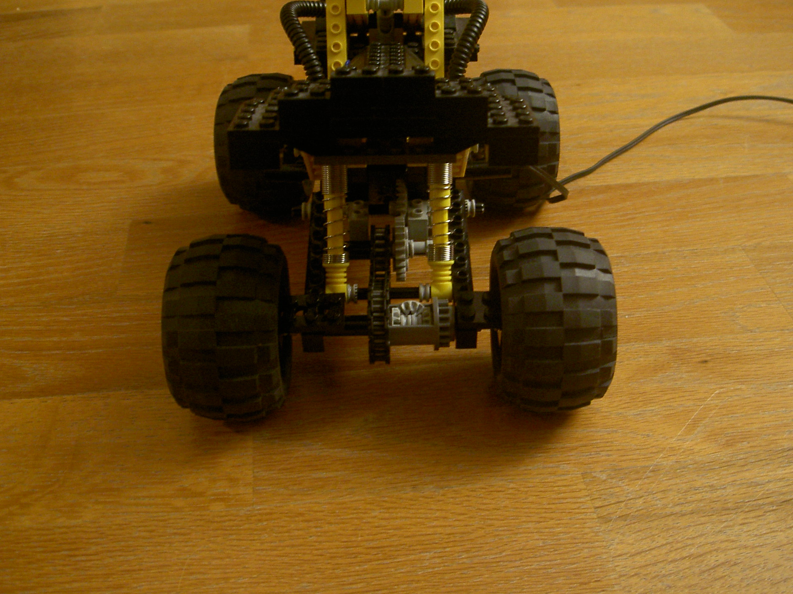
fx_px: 962
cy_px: 275
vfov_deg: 34.3
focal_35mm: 42
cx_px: 391
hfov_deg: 44.8
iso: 100
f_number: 2.8
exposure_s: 1/8
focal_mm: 8
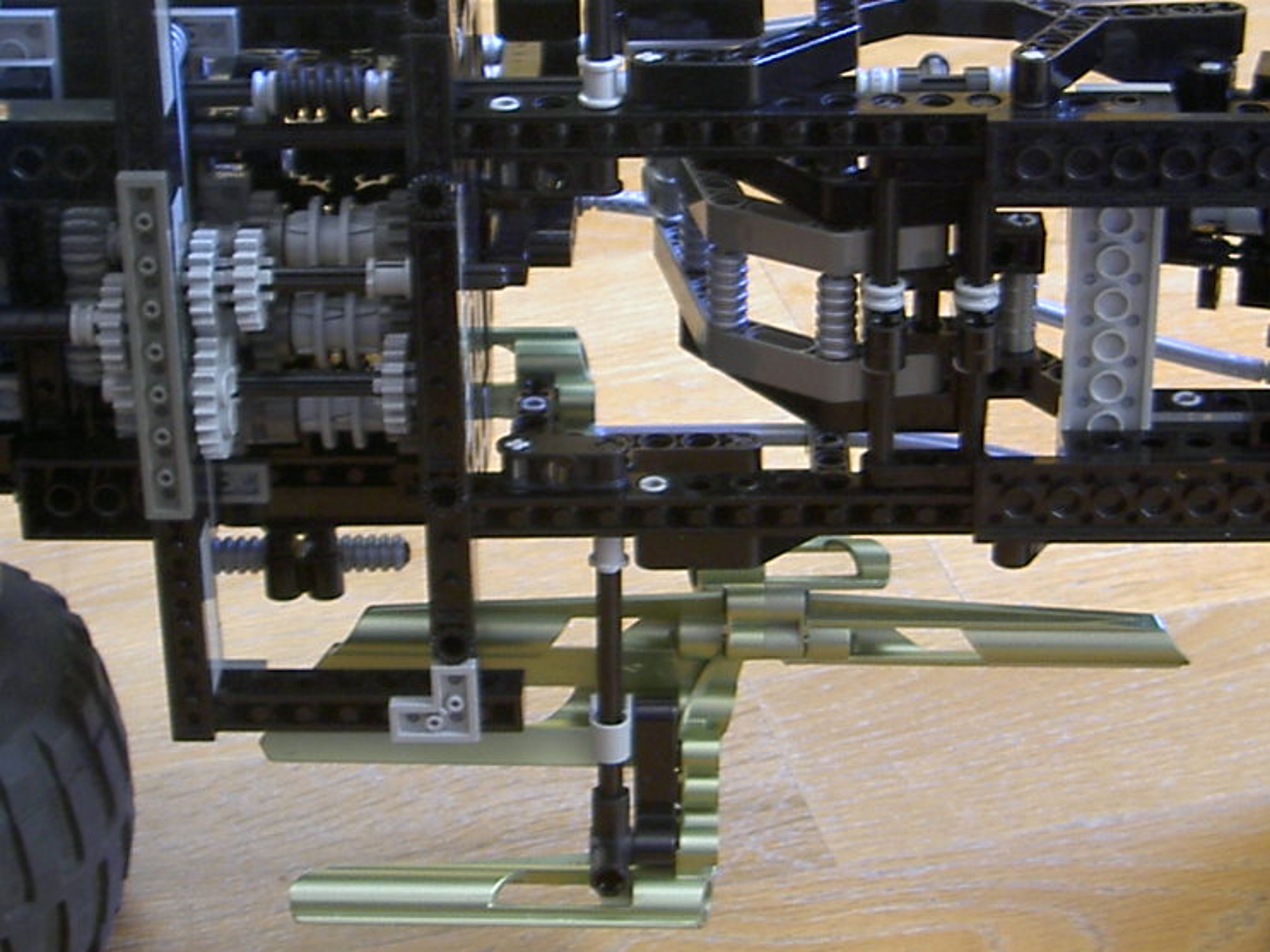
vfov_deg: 17.5
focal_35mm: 84
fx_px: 3081
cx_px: 629
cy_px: 342
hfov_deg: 23.3
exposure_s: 1/8.58
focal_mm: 8
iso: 100
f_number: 2.8
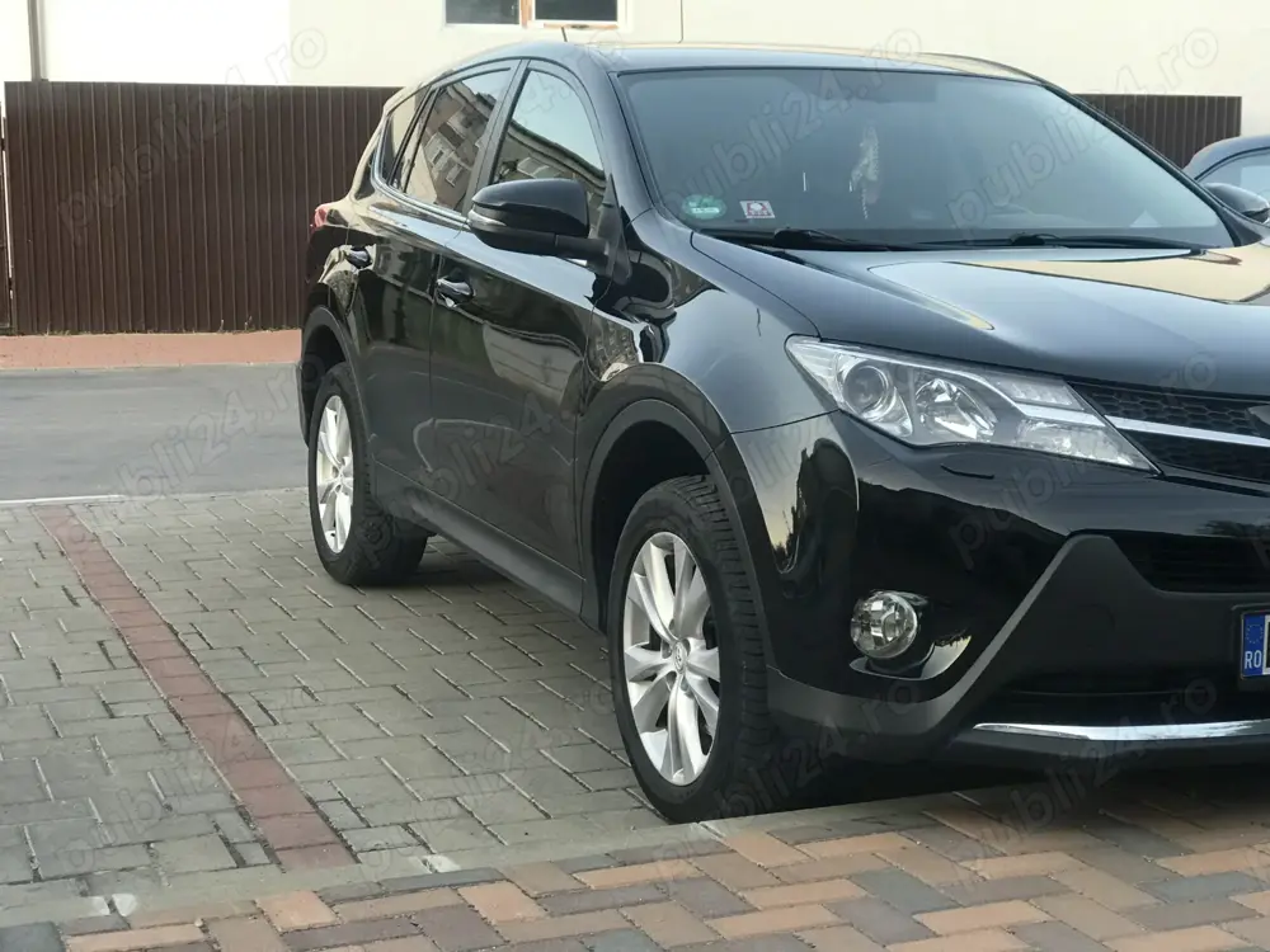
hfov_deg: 33.8
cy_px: 476
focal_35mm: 57
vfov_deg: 25.7
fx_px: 2091
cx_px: 635
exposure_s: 1/50
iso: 64
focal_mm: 6.6
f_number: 2.8
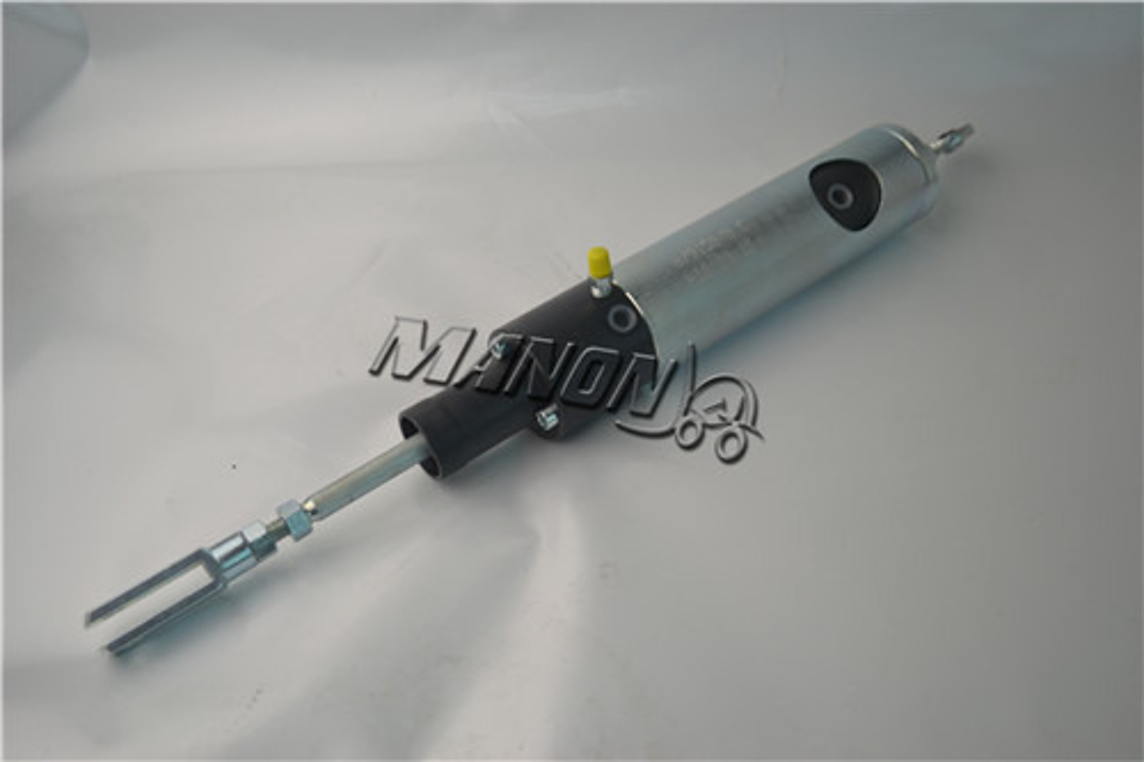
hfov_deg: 57.2
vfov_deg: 39.9
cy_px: 381
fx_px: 1048
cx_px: 572
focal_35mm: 33
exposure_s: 1/125
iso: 110
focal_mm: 22
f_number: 4
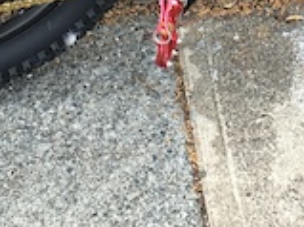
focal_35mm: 146
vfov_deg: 9.4
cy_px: -237
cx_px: 337
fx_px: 1281
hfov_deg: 13.3
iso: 25
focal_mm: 4.15
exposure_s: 1/60
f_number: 2.2
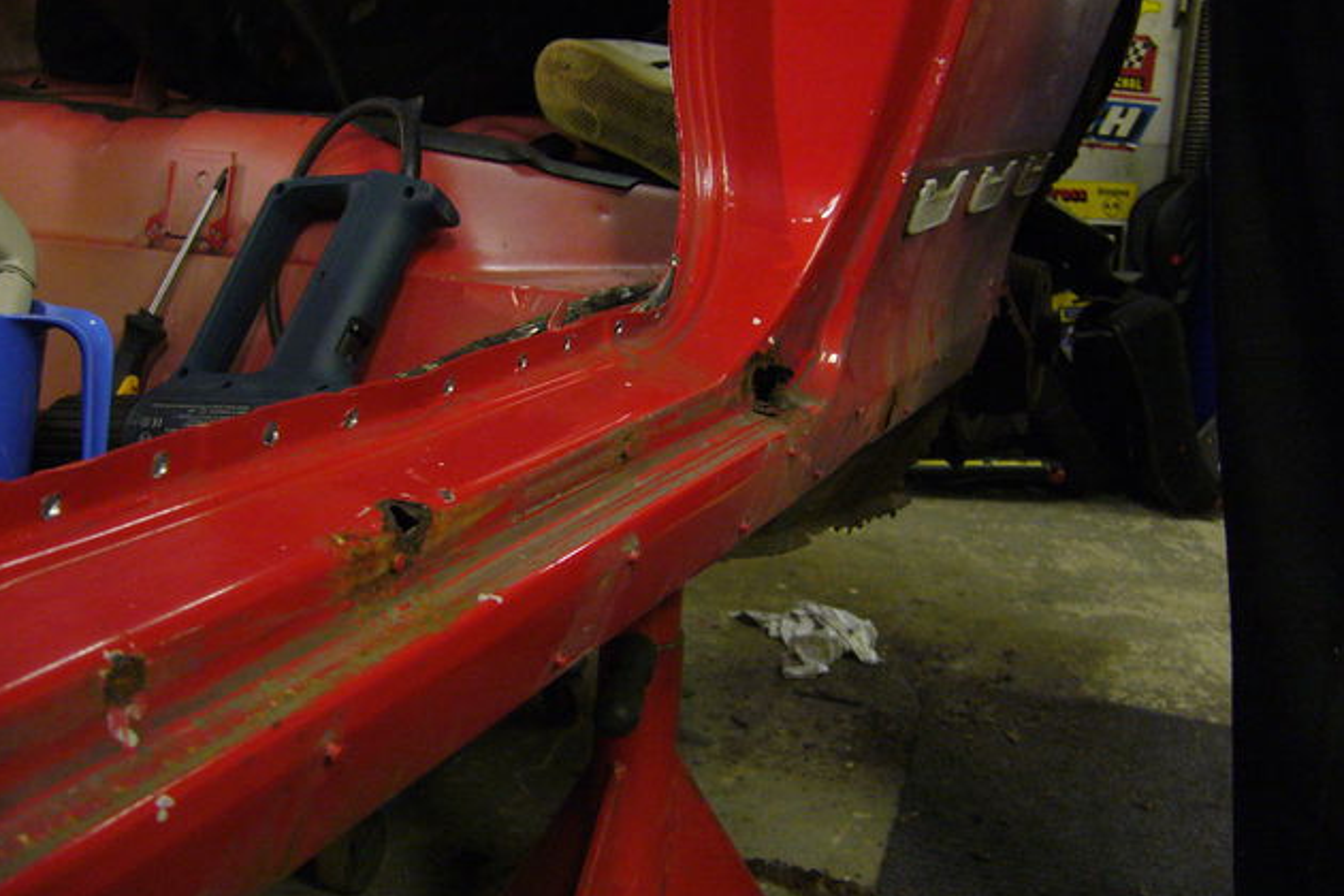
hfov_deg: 51.9
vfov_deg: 35.9
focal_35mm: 37
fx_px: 1381
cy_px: 439
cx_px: 666
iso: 200
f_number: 2.8
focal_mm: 5.8
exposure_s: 1/8
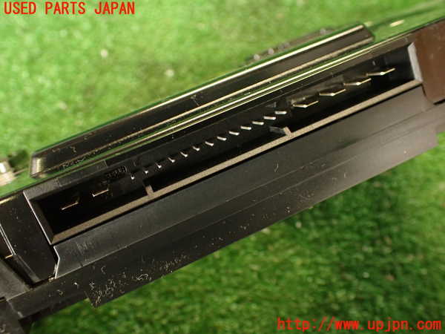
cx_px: 222
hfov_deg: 56.8
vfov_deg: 44.2
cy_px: 167
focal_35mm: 32
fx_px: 411
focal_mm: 5.79
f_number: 2.4
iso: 400
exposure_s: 1/30
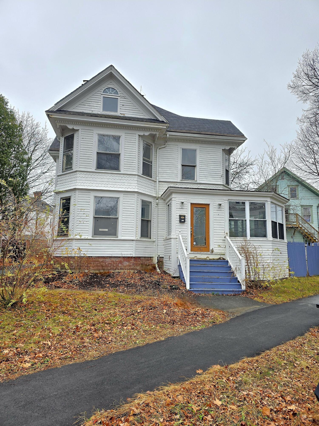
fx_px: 283
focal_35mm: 23
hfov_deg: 58.9
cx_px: 160
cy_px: 213
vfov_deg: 73.9
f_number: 1.7
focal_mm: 6.3
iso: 64
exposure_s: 1/182
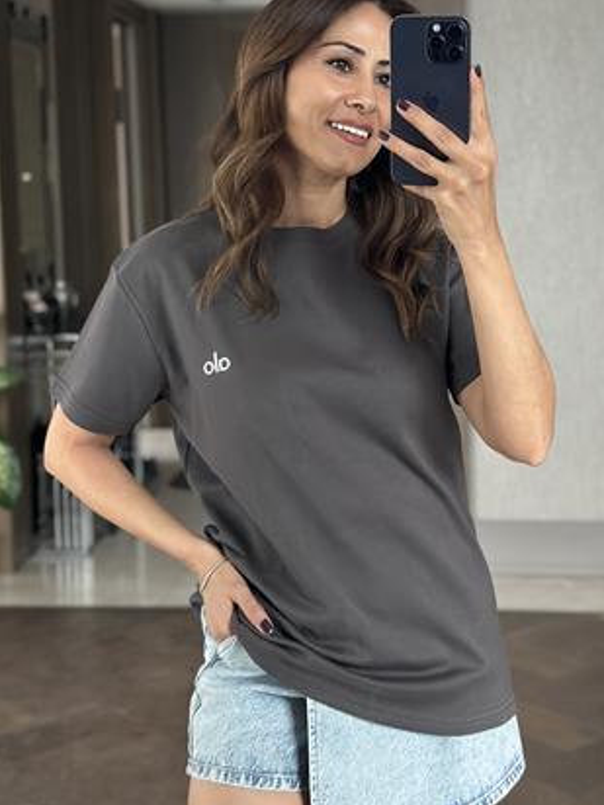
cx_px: 307
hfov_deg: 24.8
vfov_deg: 32.6
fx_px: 1373
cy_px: 336
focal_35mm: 59
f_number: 1.78
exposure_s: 1/49
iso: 400
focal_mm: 6.86
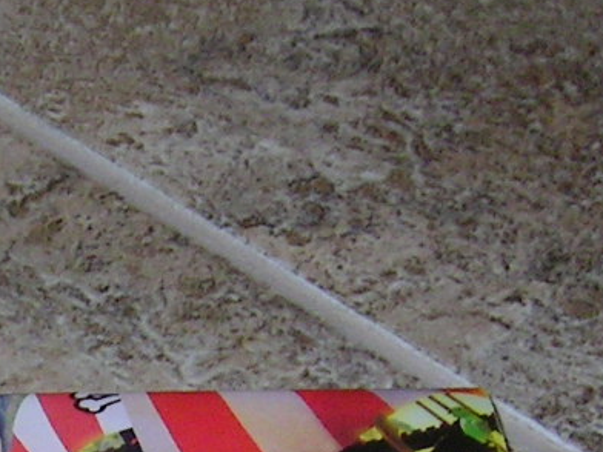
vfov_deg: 9.7
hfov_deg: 13.0
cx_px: -162
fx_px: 2561
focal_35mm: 147
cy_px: 766
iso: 100
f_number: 4.8
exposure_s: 1/30
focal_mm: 5.6
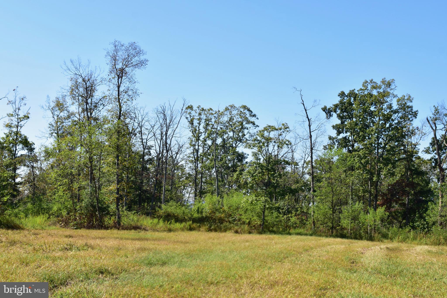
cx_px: 224
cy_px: 149
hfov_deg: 37.9
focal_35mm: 52
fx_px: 652
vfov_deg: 25.7
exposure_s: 1/320
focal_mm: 35
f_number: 9
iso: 200
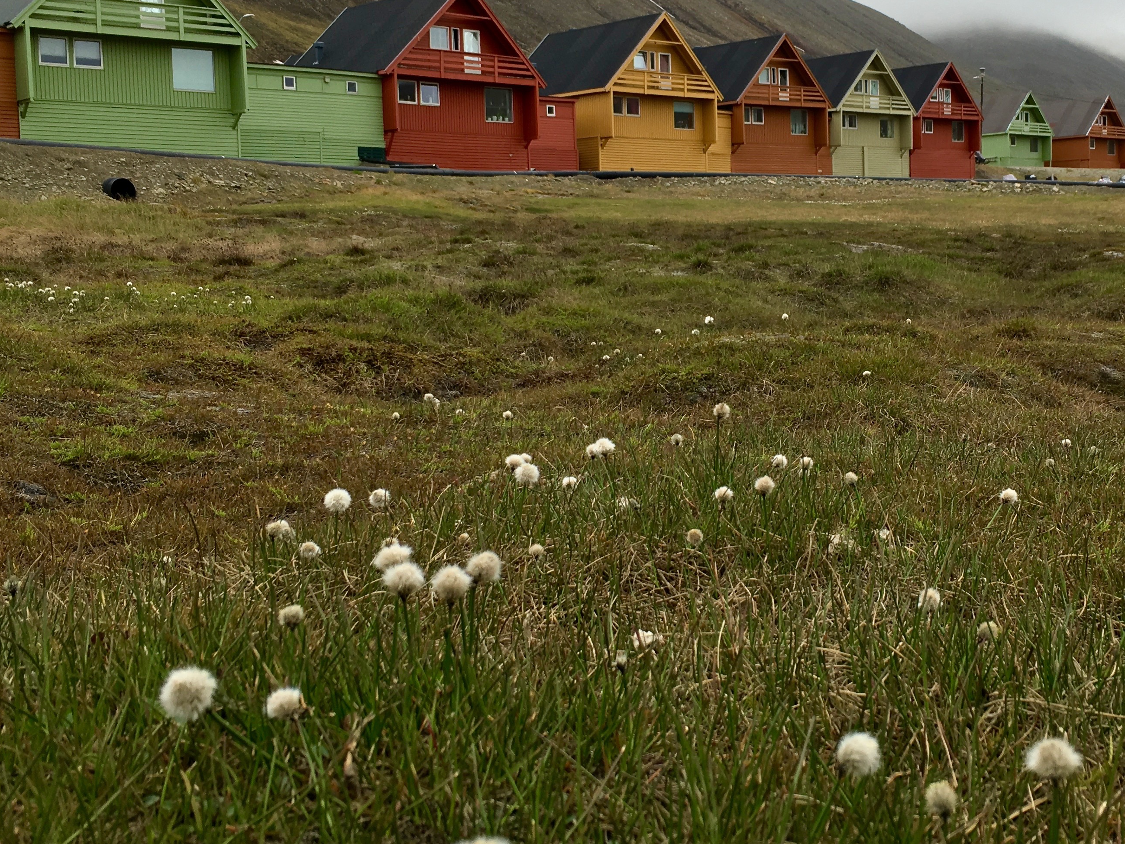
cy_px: 345
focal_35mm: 45
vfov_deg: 32.1
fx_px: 1463
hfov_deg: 41.8
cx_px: 702
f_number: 2.2
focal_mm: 4.15
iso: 25
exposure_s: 1/527
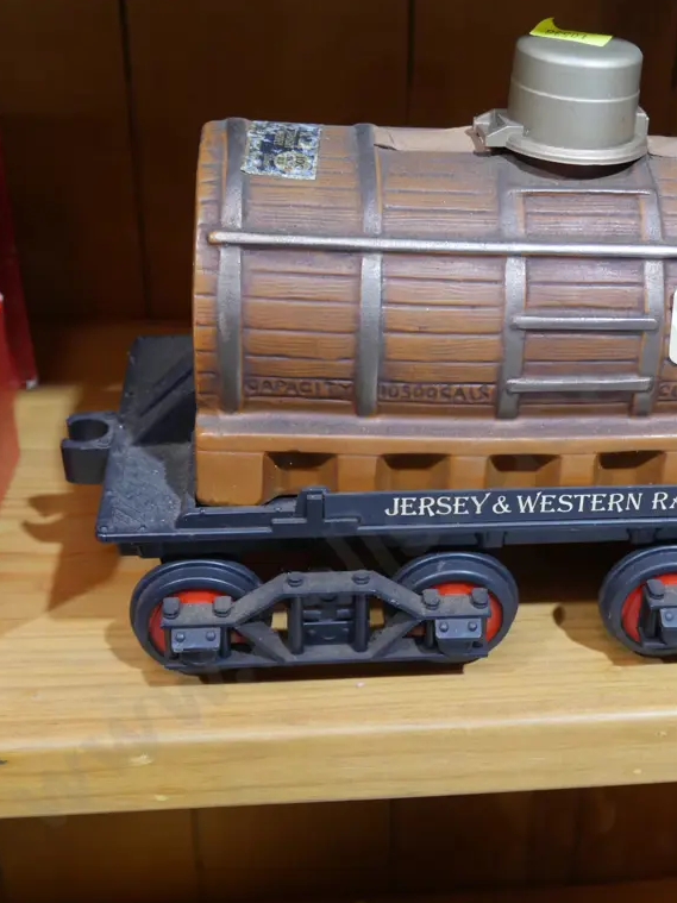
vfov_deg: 35.5
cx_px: 512
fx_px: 1409
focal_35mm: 54
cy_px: 452
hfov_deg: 26.7
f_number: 4.4
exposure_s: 1/60
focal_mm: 20
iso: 1000
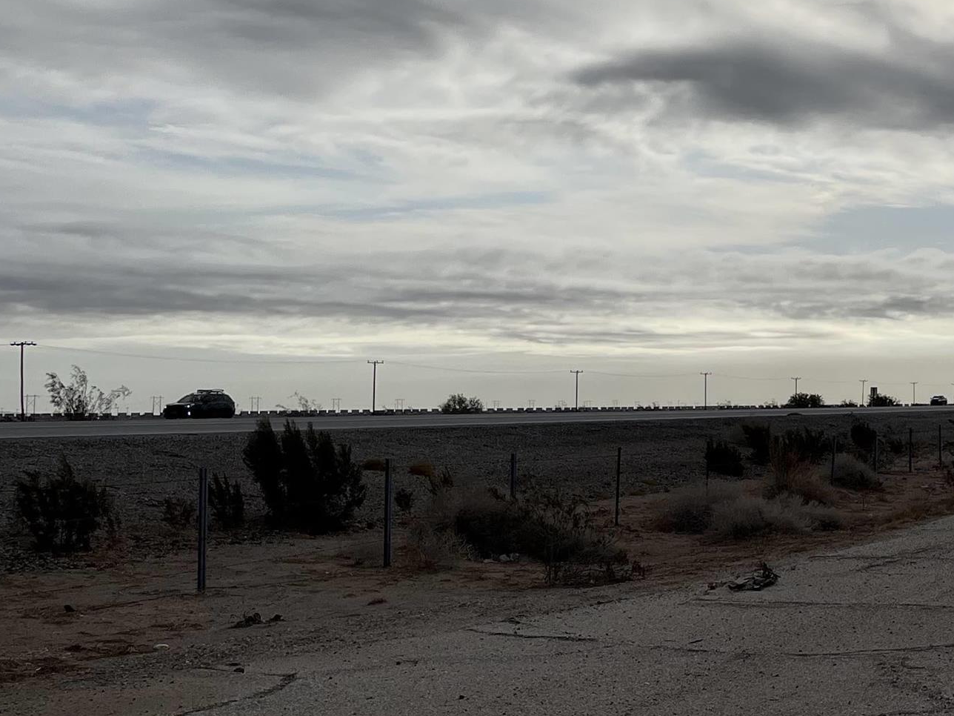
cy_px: 286
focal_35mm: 62
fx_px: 1709
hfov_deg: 27.6
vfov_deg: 23.6
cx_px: 1130
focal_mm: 5.1
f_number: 1.6
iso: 50
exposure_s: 1/13333
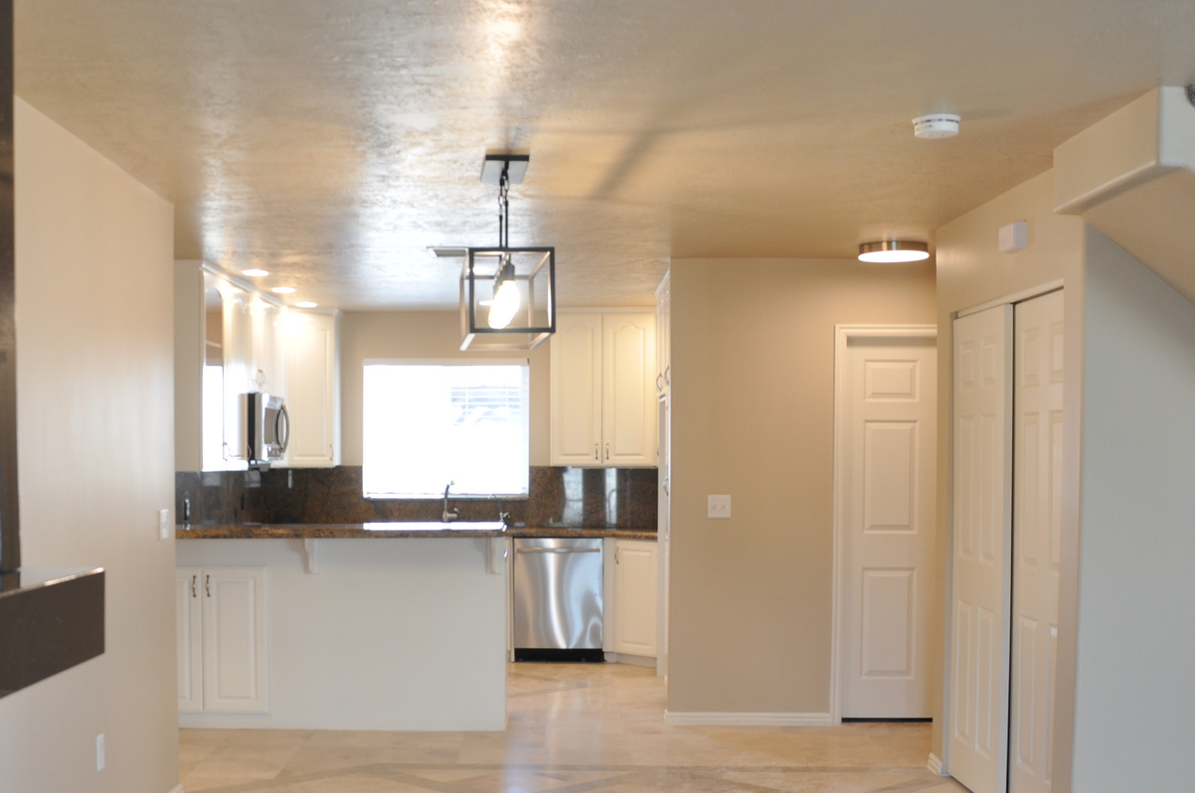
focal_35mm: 46
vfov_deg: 28.9
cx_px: 443
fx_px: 1525
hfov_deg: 42.5
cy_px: 539
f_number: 5.6
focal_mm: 18
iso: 200
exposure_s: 1/30
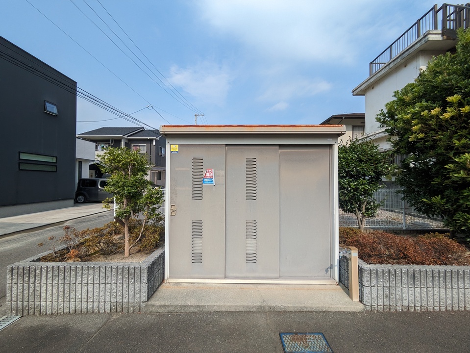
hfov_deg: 102.0
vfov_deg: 85.7
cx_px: 235
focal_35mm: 14
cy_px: 176
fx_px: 190
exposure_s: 1/1631
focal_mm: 1.83
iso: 49
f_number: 2.2
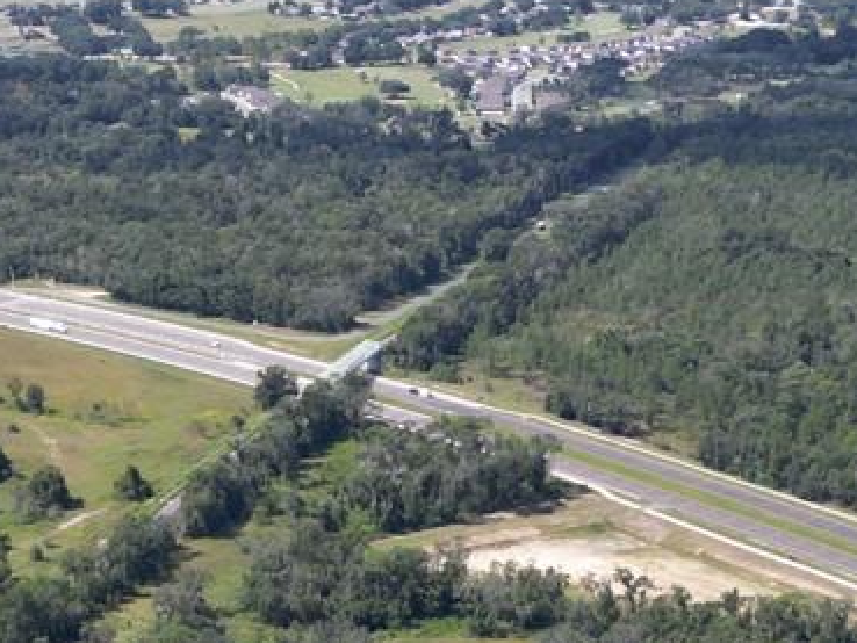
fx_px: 2576
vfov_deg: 12.5
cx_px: 513
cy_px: 1288
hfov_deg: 18.9
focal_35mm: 104
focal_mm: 6.72
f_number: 1.7
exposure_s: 1/2000
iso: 100
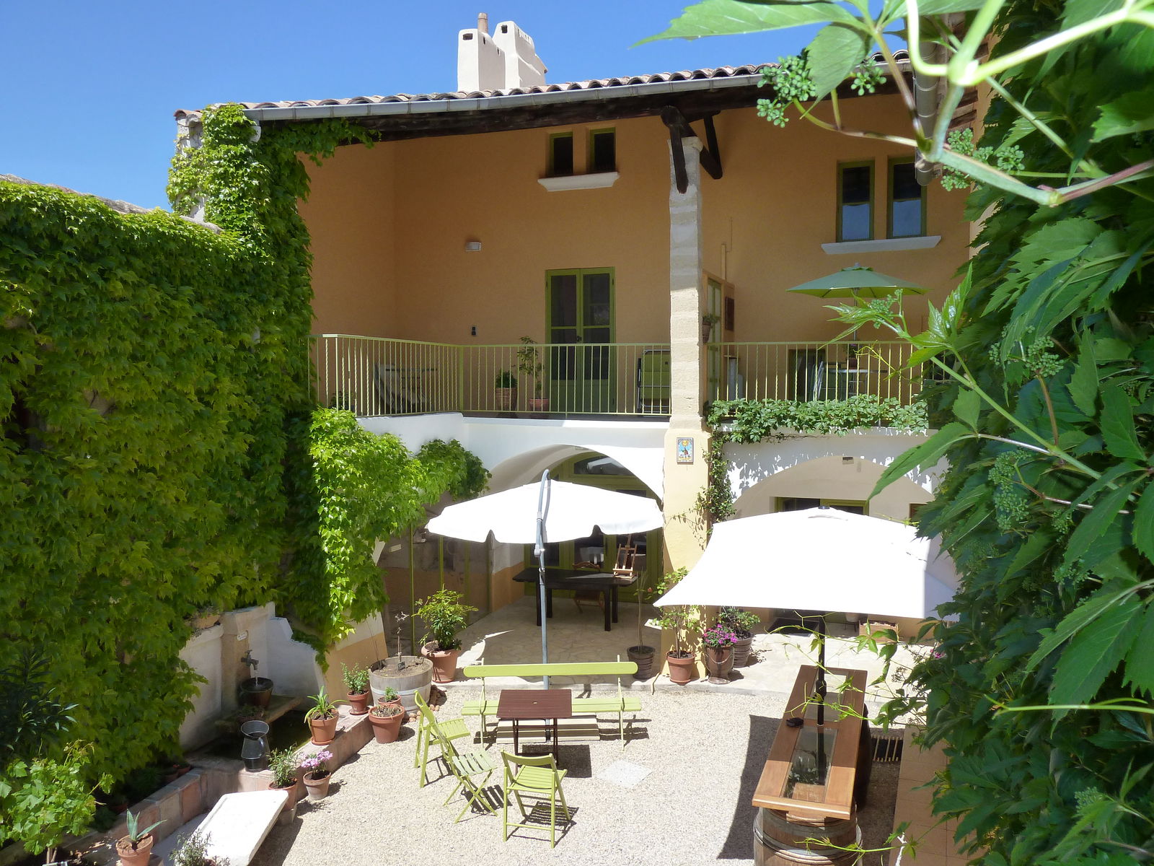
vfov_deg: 54.9
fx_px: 833
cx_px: 577
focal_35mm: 25
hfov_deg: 69.4
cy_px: 433
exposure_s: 1/500
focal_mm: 4.1
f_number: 4.5
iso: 125
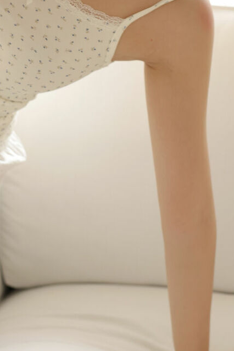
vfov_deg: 14.7
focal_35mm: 138
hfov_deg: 9.9
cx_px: 59
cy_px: 52
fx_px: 1345
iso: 400
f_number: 2.8
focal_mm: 57
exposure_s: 1/100
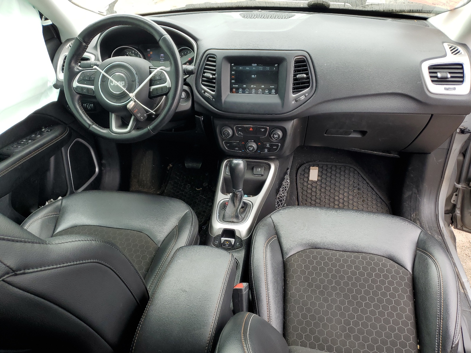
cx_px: 236
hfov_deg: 67.3
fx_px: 354
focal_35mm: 26
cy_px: 176
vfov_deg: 53.1
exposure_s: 1/294
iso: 50
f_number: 1.5
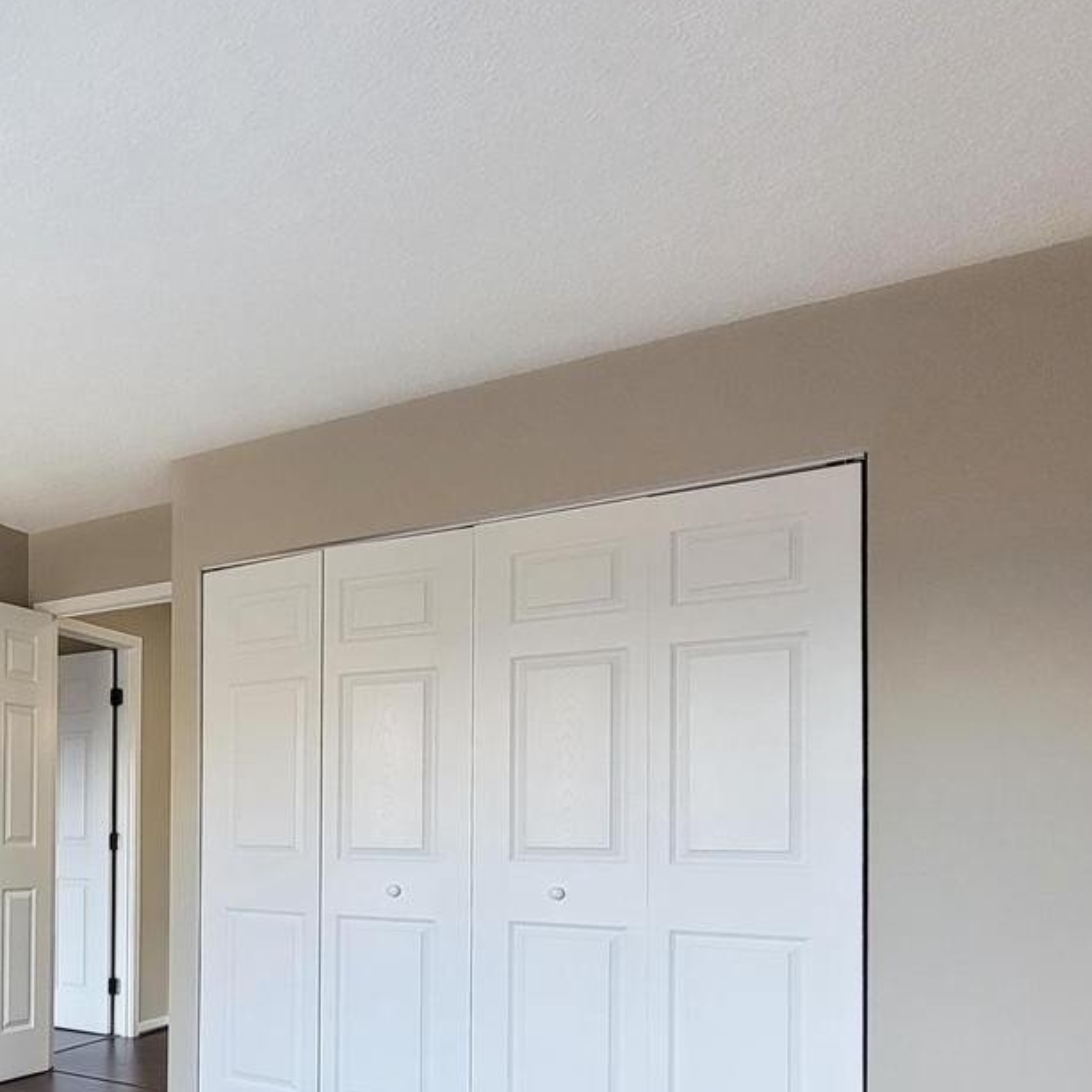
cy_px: 800
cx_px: -86
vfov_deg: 56.6
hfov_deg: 45.6
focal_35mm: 27
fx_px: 964
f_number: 2.2
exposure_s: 1/60
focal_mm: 2.2
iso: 250
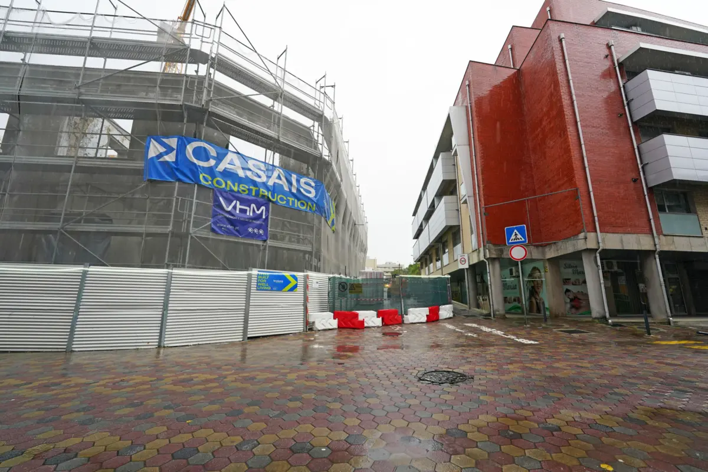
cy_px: 236
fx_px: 275
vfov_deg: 81.2
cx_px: 354
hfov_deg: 104.3
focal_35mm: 14
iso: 1250
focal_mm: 14
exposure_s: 1/200
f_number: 5
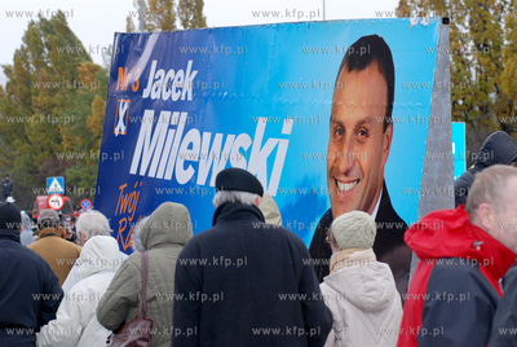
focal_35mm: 129
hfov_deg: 15.9
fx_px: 1855
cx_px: 258
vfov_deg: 10.7
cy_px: 174
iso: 400
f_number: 4.5
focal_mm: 86
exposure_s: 1/200
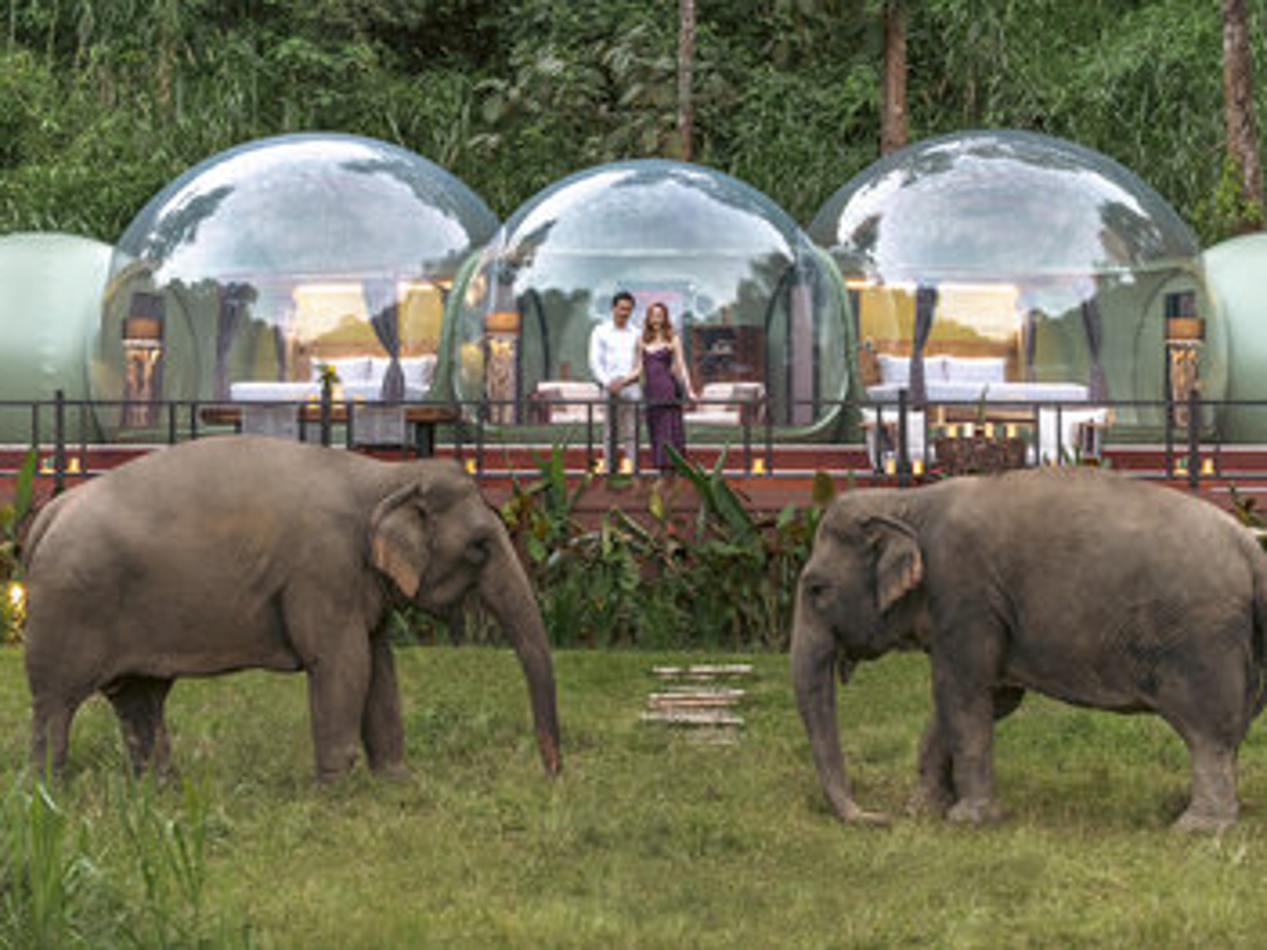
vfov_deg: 12.9
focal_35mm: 115
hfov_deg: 17.1
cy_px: 471
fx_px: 4208
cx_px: 639
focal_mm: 105
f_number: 3.2
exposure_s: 1/100
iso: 1600
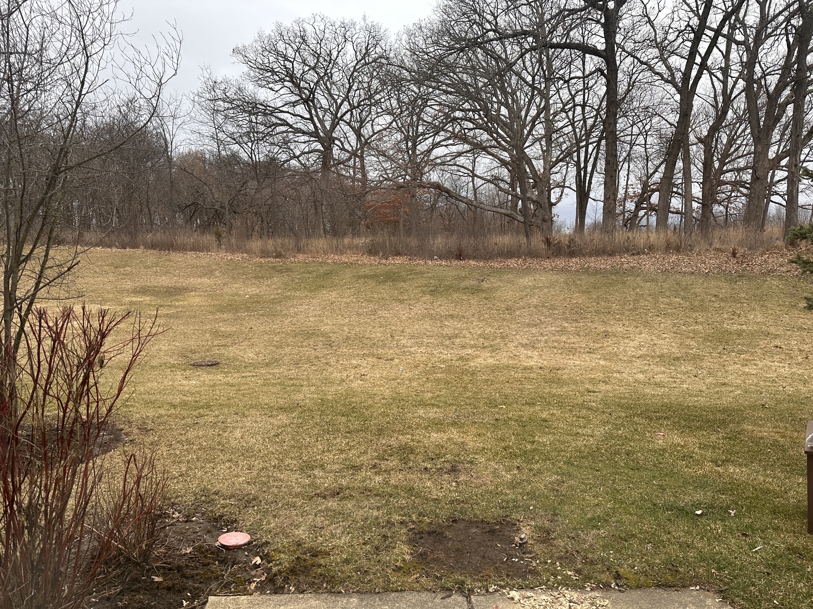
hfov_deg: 71.6
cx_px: 406
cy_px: 304
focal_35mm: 24
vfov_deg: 56.8
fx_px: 564
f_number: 1.78
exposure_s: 1/489
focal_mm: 6.86
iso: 80
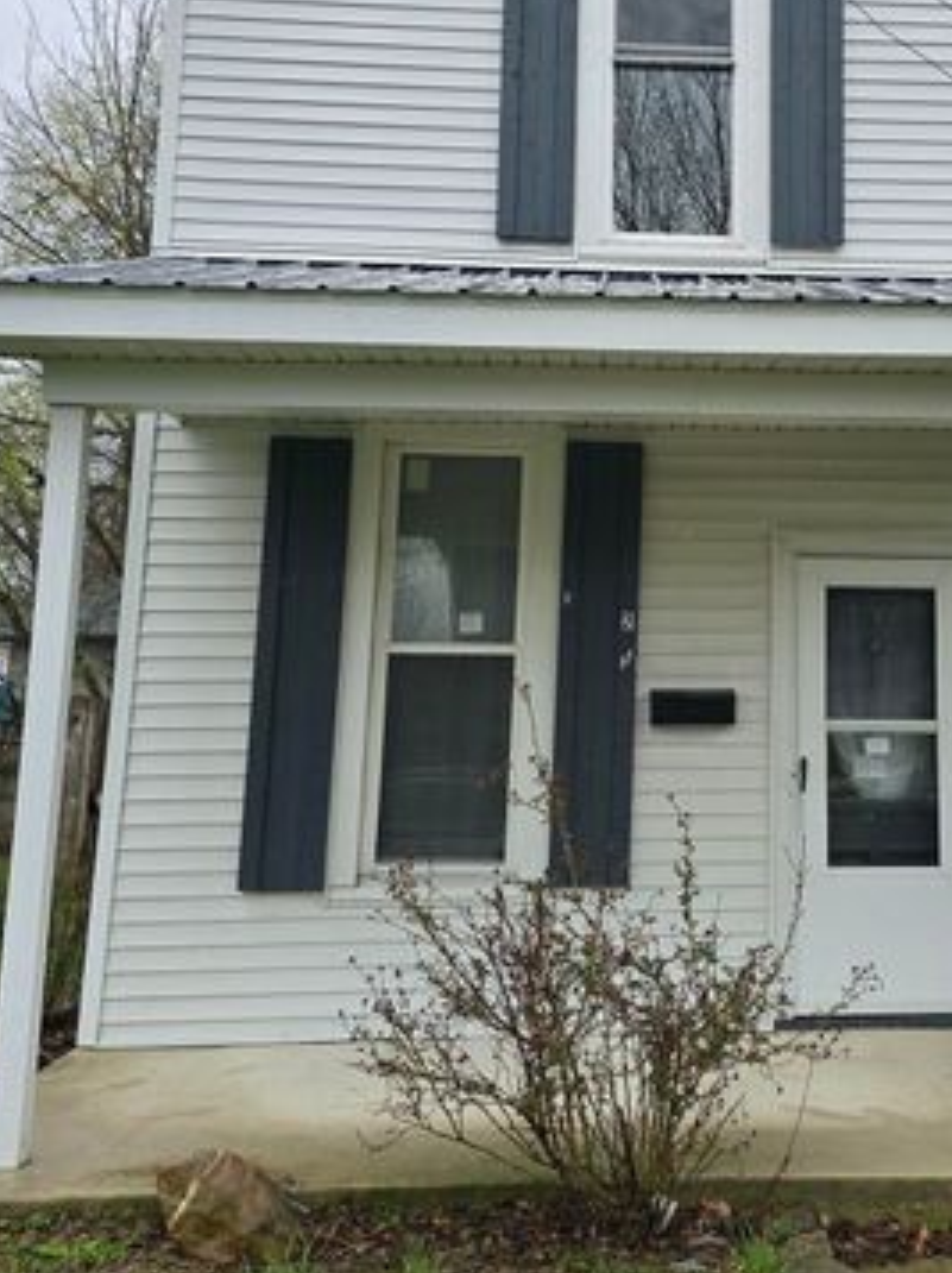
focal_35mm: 43
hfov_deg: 32.8
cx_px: 735
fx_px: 1580
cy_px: 423
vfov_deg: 43.3
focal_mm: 6.3
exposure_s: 1/320
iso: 12
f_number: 1.7
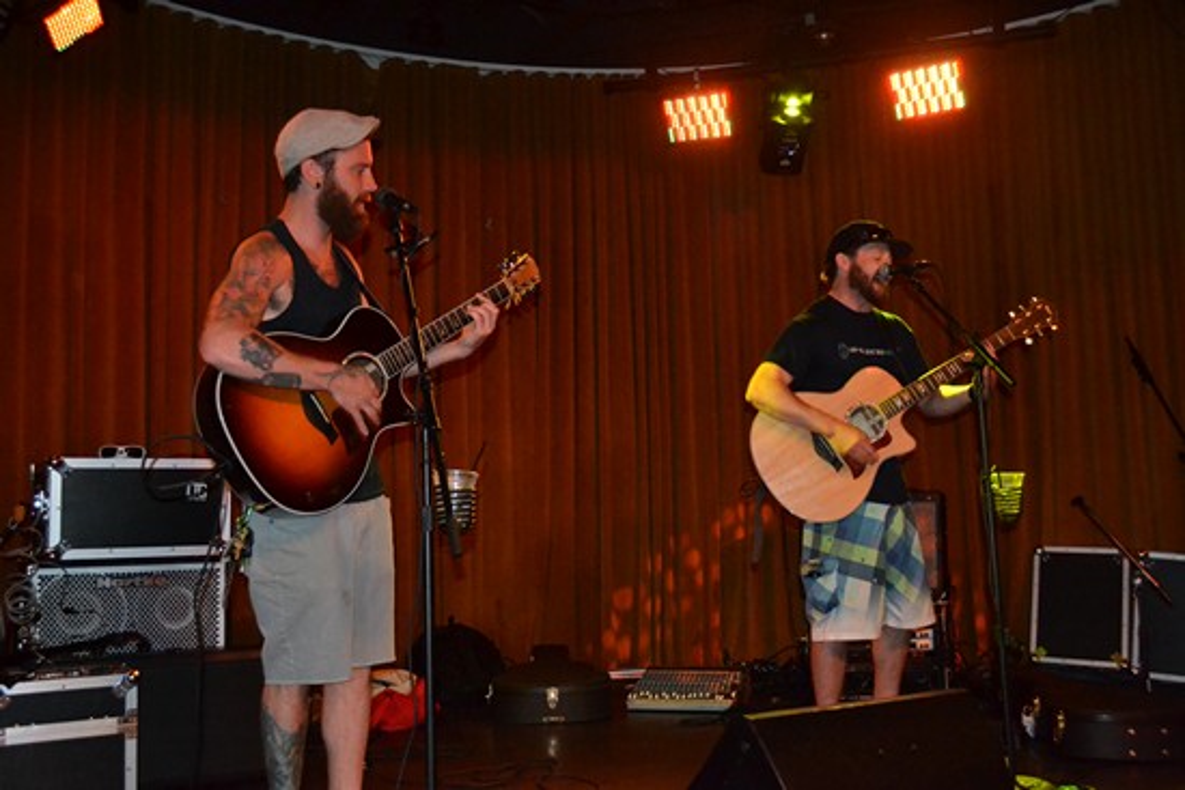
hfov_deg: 53.1
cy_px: 395
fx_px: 1185
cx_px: 592
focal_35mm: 36
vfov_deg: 36.9
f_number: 4
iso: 3200
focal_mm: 24
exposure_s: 1/60
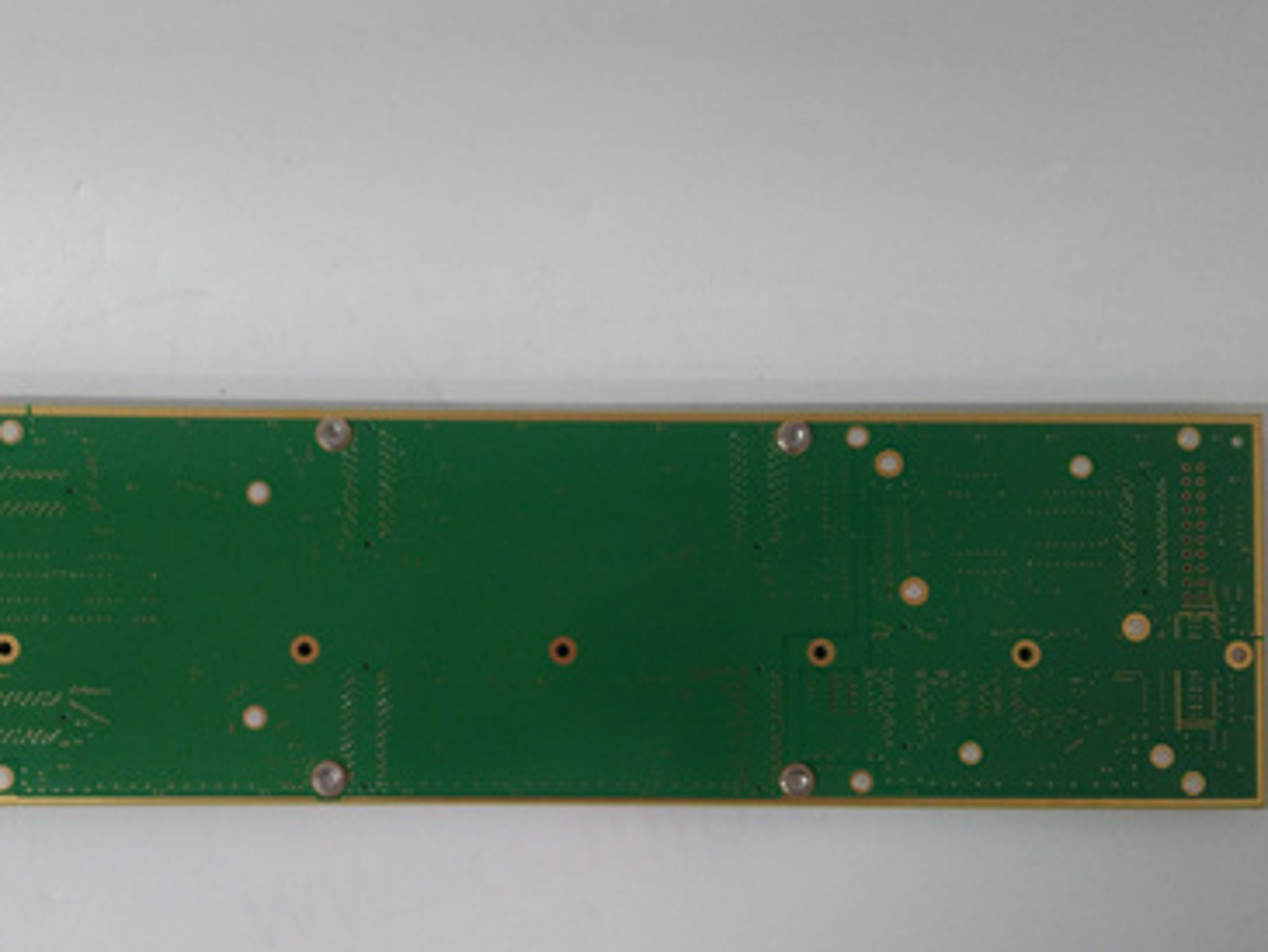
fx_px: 1356
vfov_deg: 38.6
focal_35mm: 37
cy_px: 530
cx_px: 483
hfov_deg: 49.7
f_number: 2
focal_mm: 3.79
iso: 321
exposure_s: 1/33
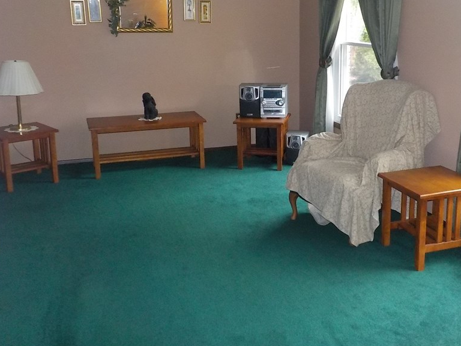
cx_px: 281
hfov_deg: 46.5
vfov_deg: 35.8
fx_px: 533
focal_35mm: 40
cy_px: 132
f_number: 3.3
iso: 500
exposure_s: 1/30
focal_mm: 4.1
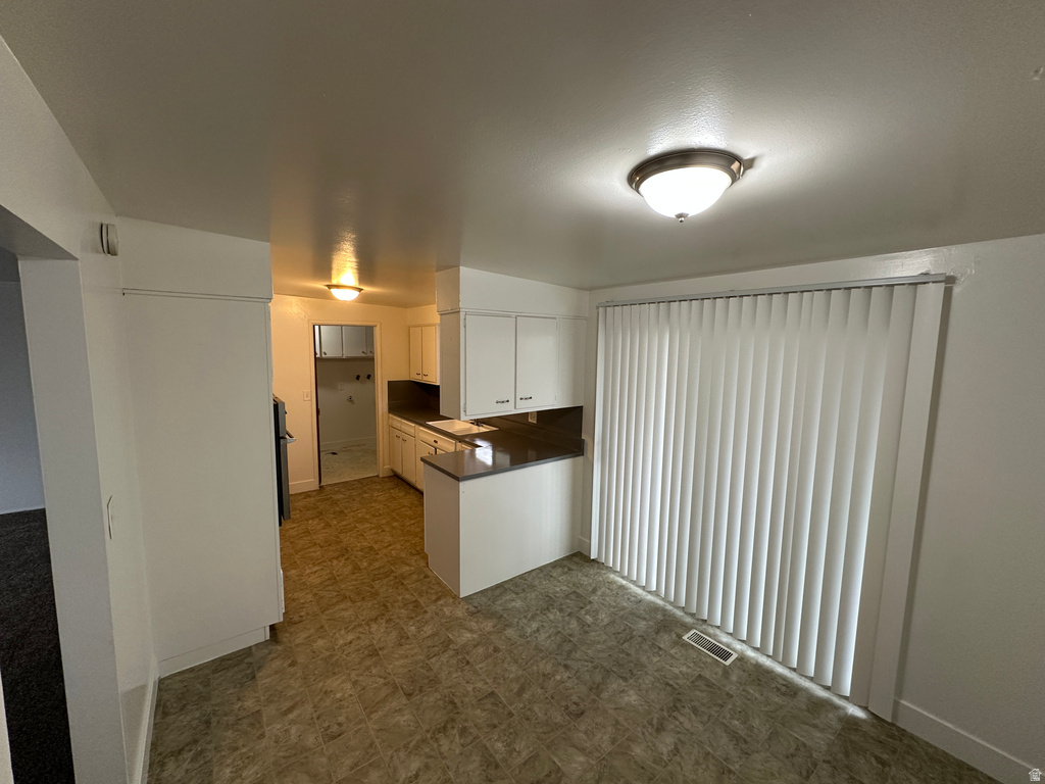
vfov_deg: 85.7
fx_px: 423
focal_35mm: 14
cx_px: 522
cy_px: 392
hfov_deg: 102.1
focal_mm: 2.22
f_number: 2.2
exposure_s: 1/60
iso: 160
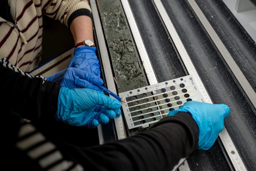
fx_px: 292
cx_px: 128
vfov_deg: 32.6
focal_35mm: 41
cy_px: 86
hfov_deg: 47.4
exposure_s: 1/125
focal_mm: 41
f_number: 5.6
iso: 100
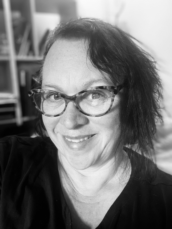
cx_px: 86
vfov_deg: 60.0
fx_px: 199
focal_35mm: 30
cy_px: 114
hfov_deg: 46.8
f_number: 2.2
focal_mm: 2.71
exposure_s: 1/50
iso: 80
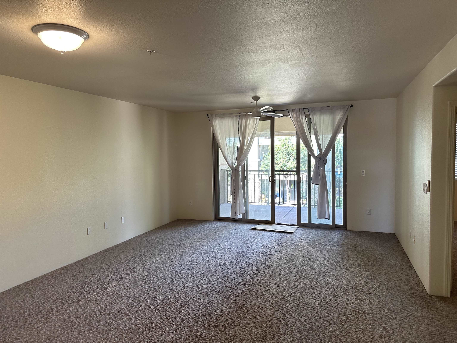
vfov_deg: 56.8
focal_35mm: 24
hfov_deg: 71.6
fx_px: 317
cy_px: 172
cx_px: 228
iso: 125
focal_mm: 6.86
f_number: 1.78
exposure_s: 1/120
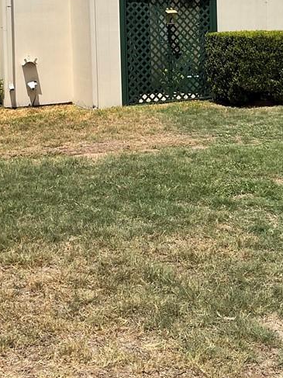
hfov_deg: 23.8
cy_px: 37
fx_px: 665
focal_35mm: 61
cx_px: 204
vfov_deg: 30.3
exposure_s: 1/2538
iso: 16
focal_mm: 3
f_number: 1.8
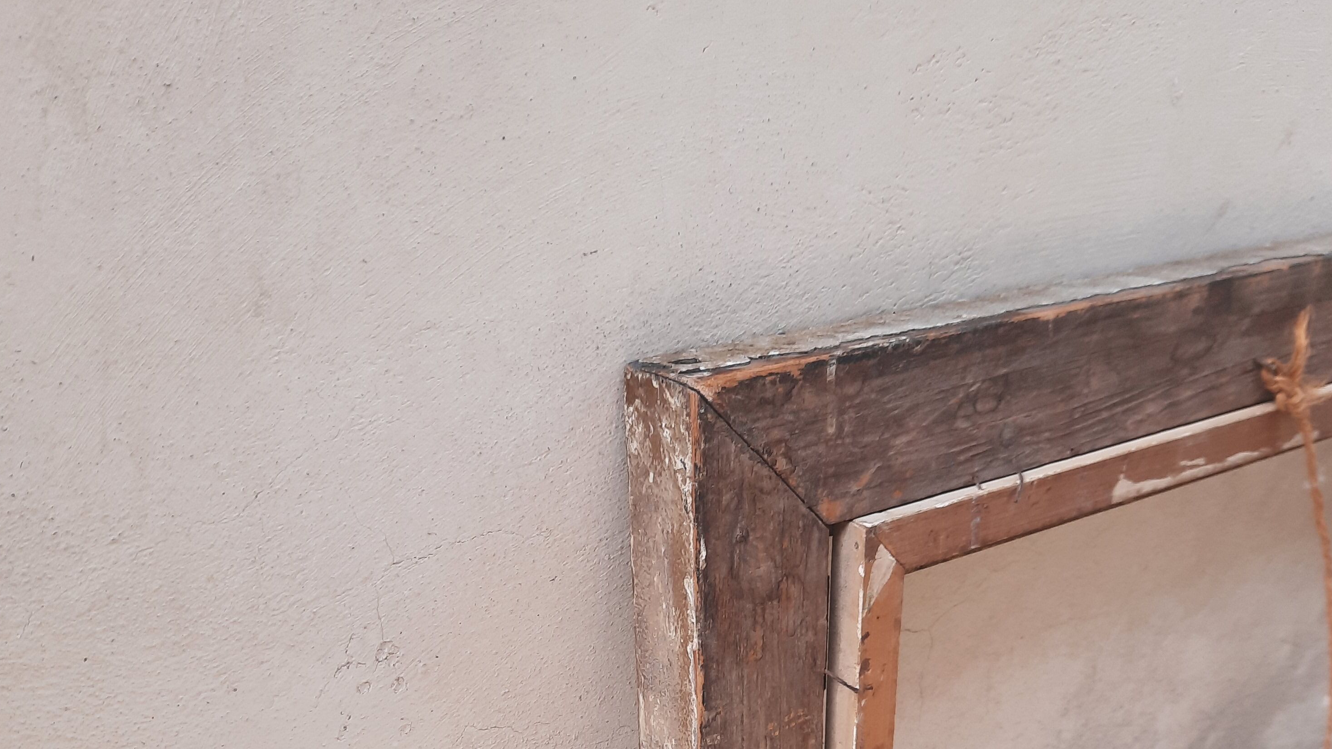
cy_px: 750
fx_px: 1307
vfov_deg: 29.8
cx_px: 665
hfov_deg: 54.0
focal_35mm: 37
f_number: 2
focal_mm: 4.6
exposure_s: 1/251
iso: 32
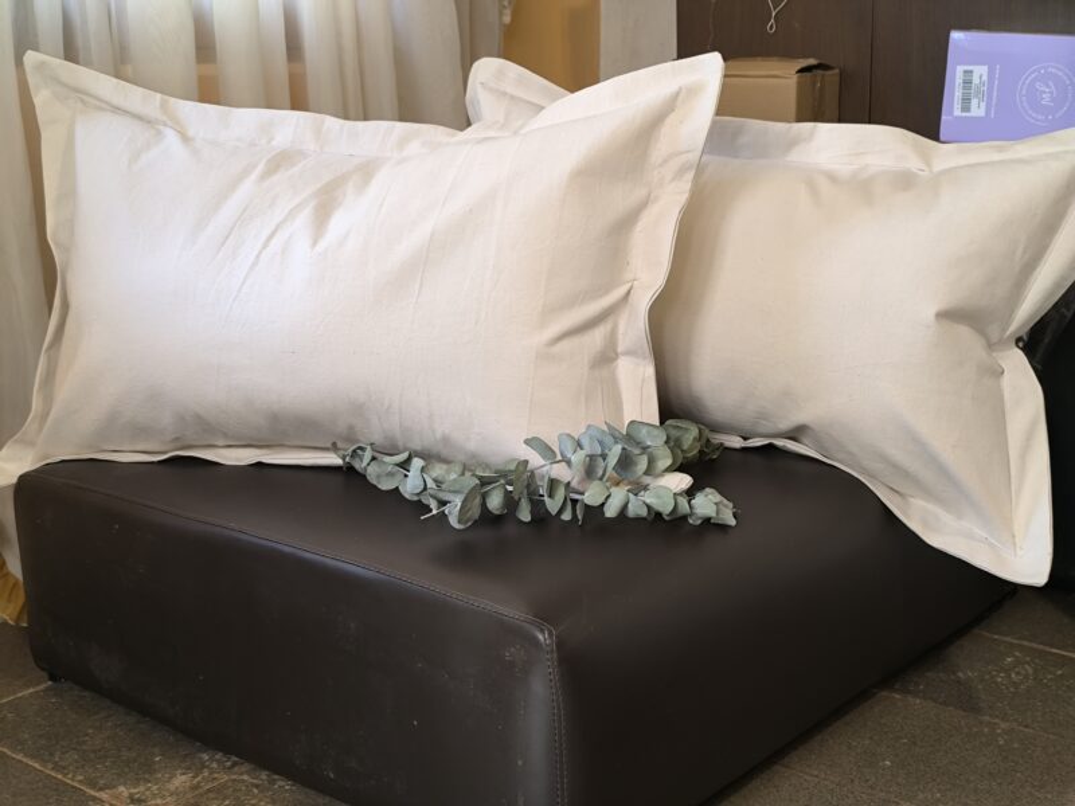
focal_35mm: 46
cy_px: 403
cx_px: 538
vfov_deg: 31.5
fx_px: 1429
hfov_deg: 41.2
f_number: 1.65
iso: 640
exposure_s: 1/50
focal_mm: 6.14
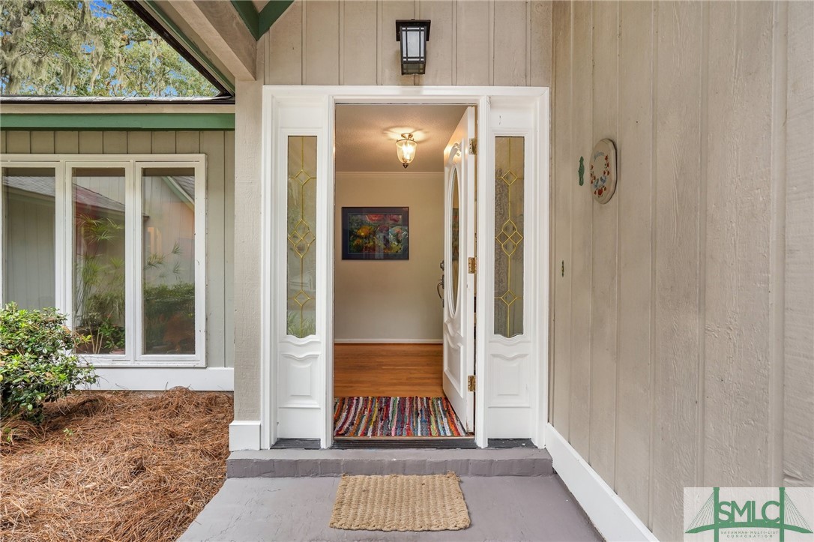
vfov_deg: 70.4
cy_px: 271
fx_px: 384
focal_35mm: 17
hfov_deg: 93.3
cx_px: 407
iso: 320
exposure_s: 1/30
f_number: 9
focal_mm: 17
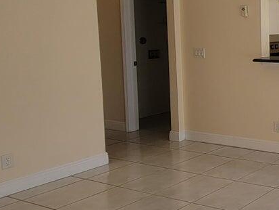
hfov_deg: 28.8
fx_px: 347
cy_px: 42
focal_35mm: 43
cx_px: 413
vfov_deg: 32.7
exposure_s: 1/168
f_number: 2.2
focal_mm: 2.2
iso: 50
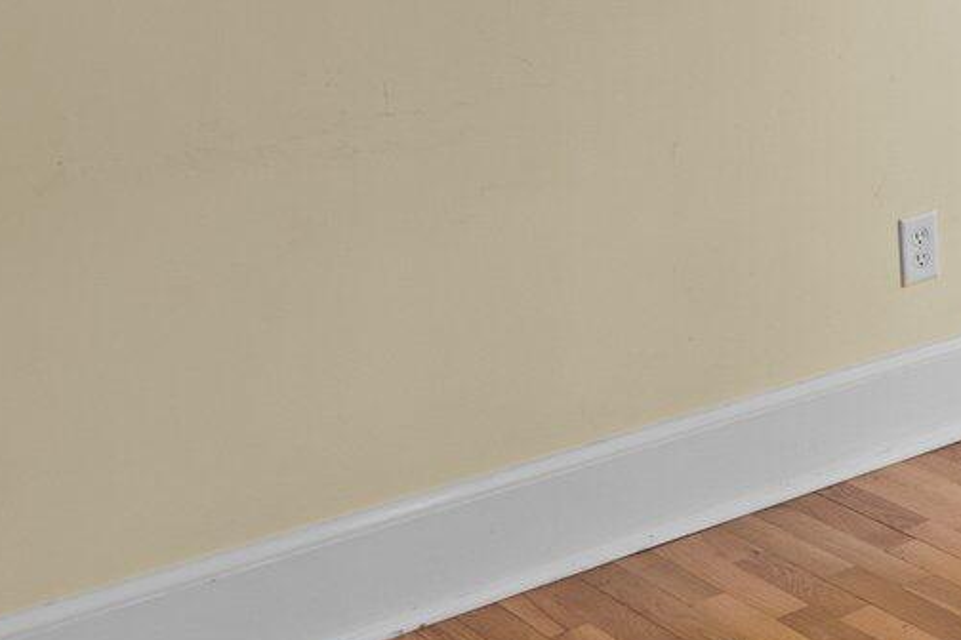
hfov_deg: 25.0
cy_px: -226
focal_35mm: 65
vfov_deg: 19.1
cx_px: 1375
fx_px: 1735
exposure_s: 1/13
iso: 320
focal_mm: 16
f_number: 4
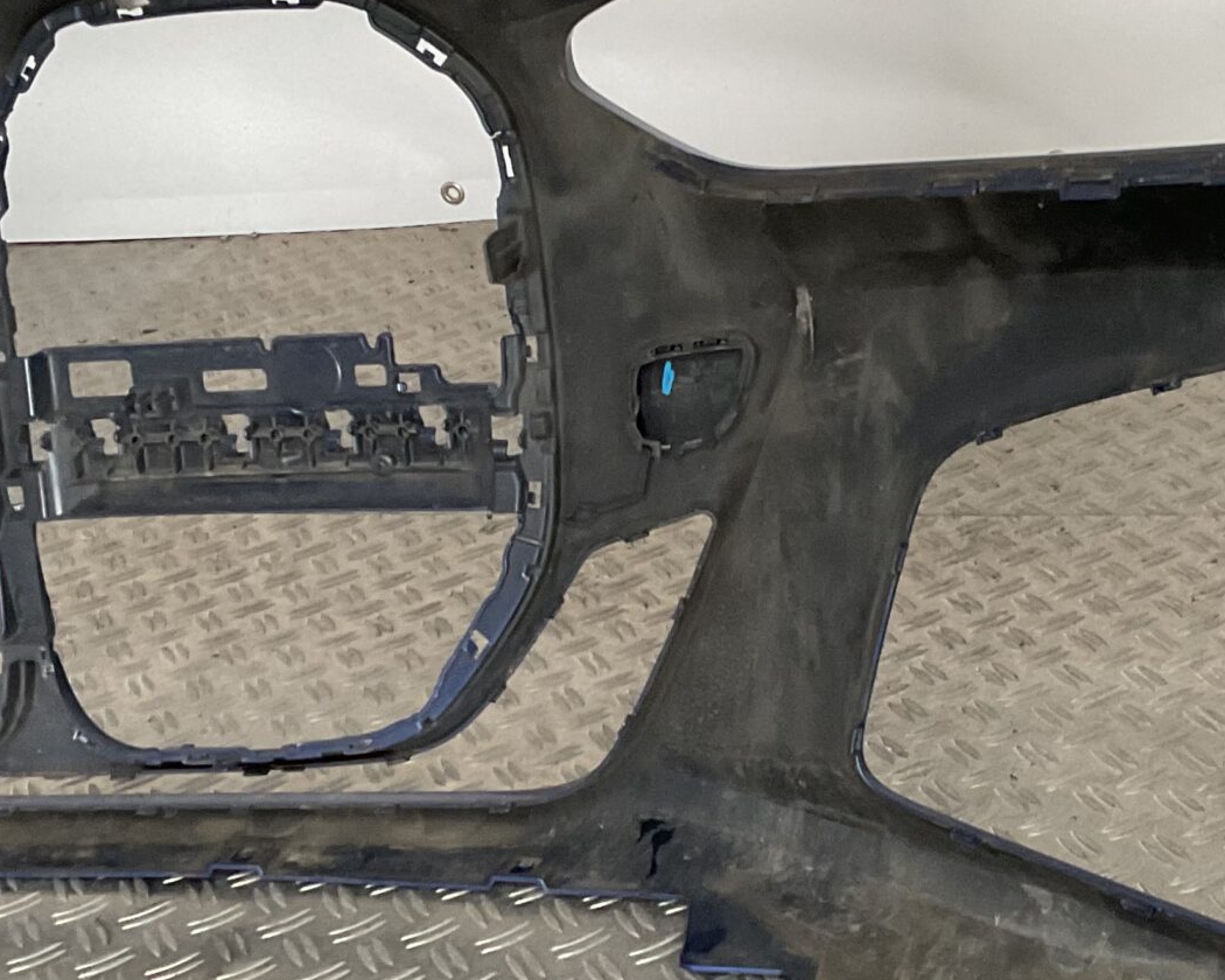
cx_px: 814
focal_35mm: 69
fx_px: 2502
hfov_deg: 27.4
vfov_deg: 22.2
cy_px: 508
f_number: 1.8
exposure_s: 1/50
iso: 125
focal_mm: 3
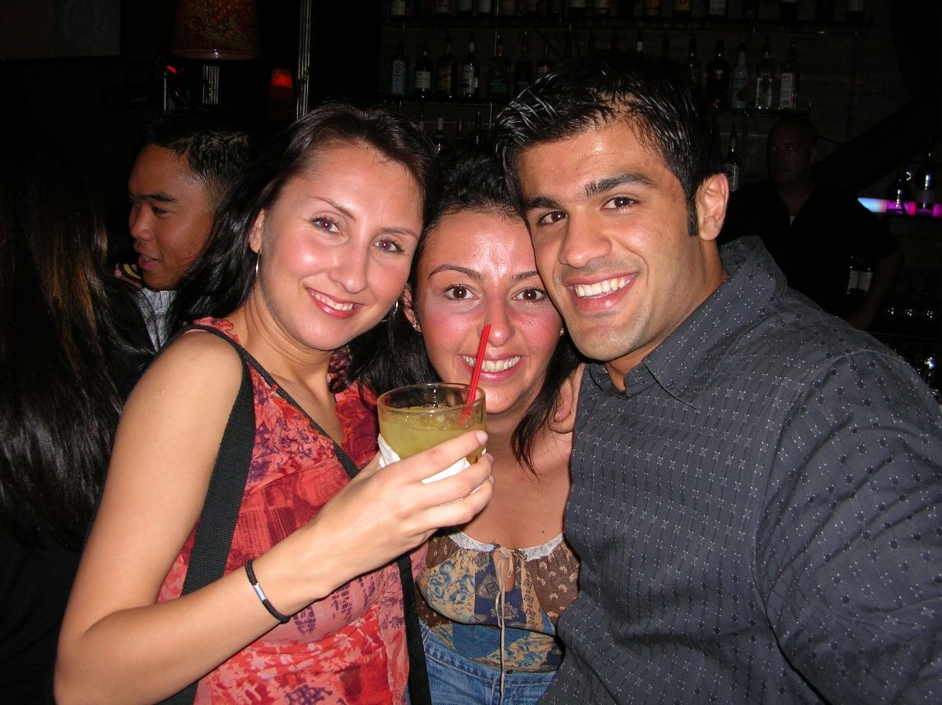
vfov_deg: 40.6
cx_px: 471
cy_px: 352
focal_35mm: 35
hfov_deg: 52.7
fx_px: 952
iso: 50
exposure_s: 1/60.1
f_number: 2.8
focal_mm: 5.8
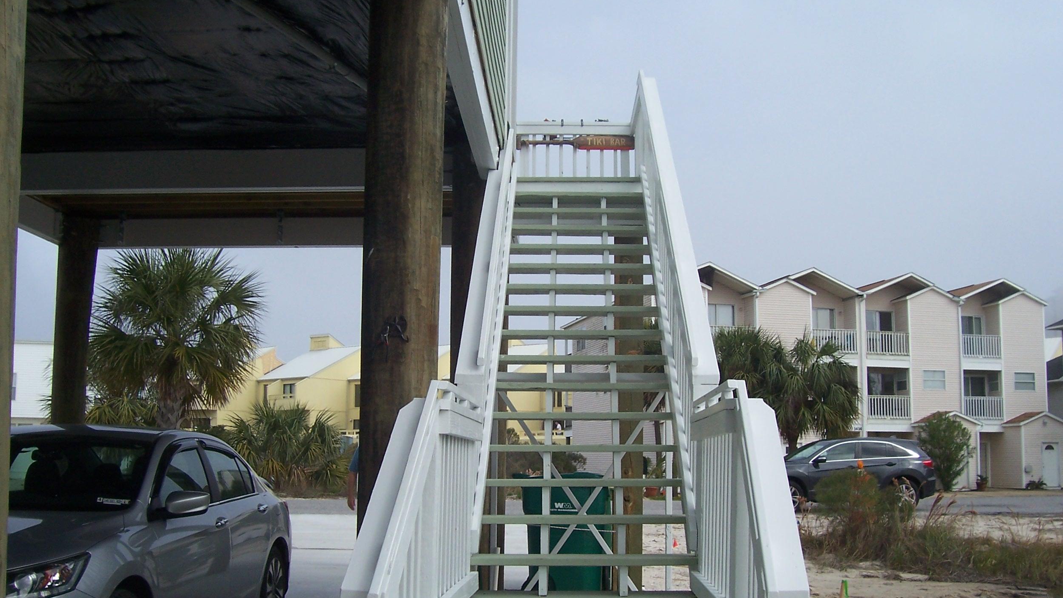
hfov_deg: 52.8
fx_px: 1071
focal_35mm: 38
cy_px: 339
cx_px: 538
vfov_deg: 31.2
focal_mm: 5.6
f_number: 5.6
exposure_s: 1/500
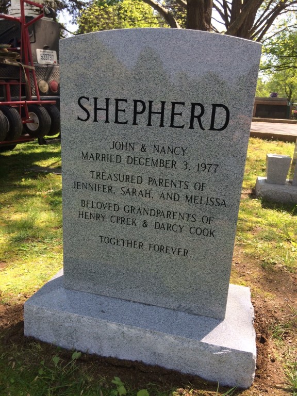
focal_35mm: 29
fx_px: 332
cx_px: 148
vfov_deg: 61.7
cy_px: 198
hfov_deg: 48.2
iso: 32
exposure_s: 1/562
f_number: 2.2
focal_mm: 4.15
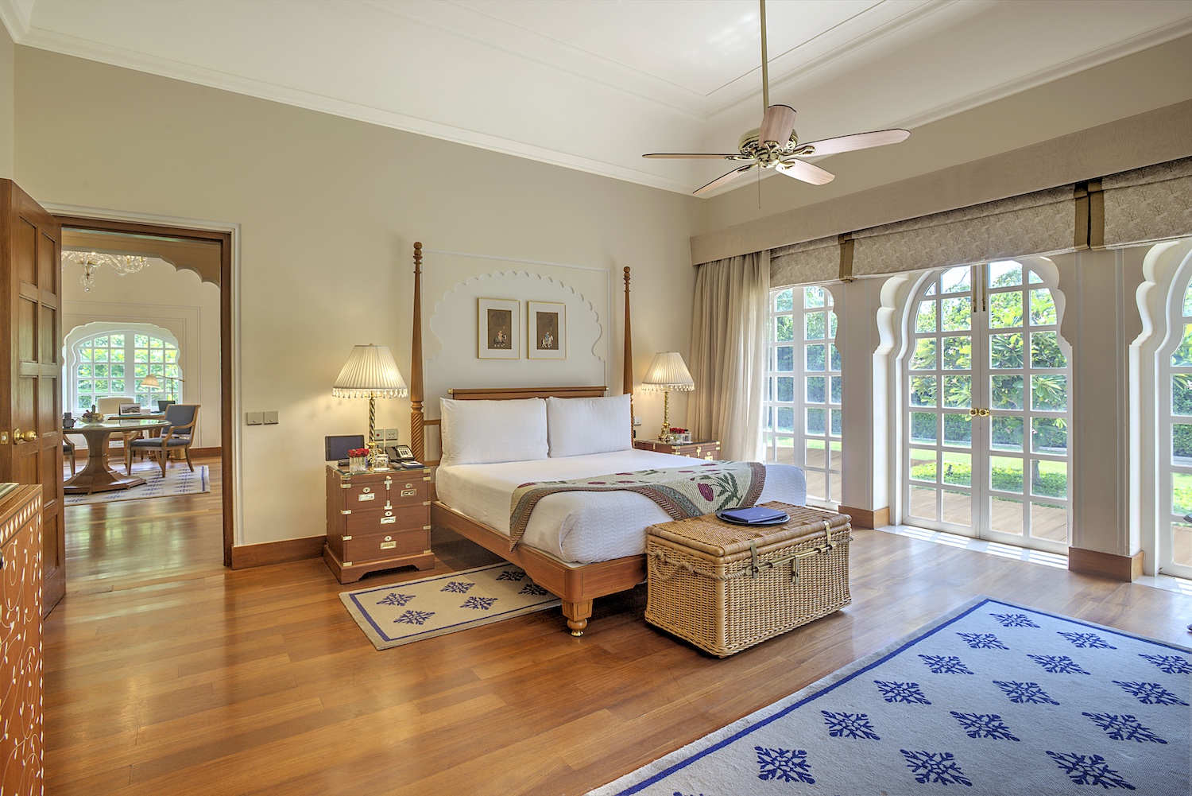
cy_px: 398
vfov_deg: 70.5
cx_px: 596
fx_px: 563
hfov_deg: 93.3
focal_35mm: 17
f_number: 11
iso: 200
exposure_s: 1/20
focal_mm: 17
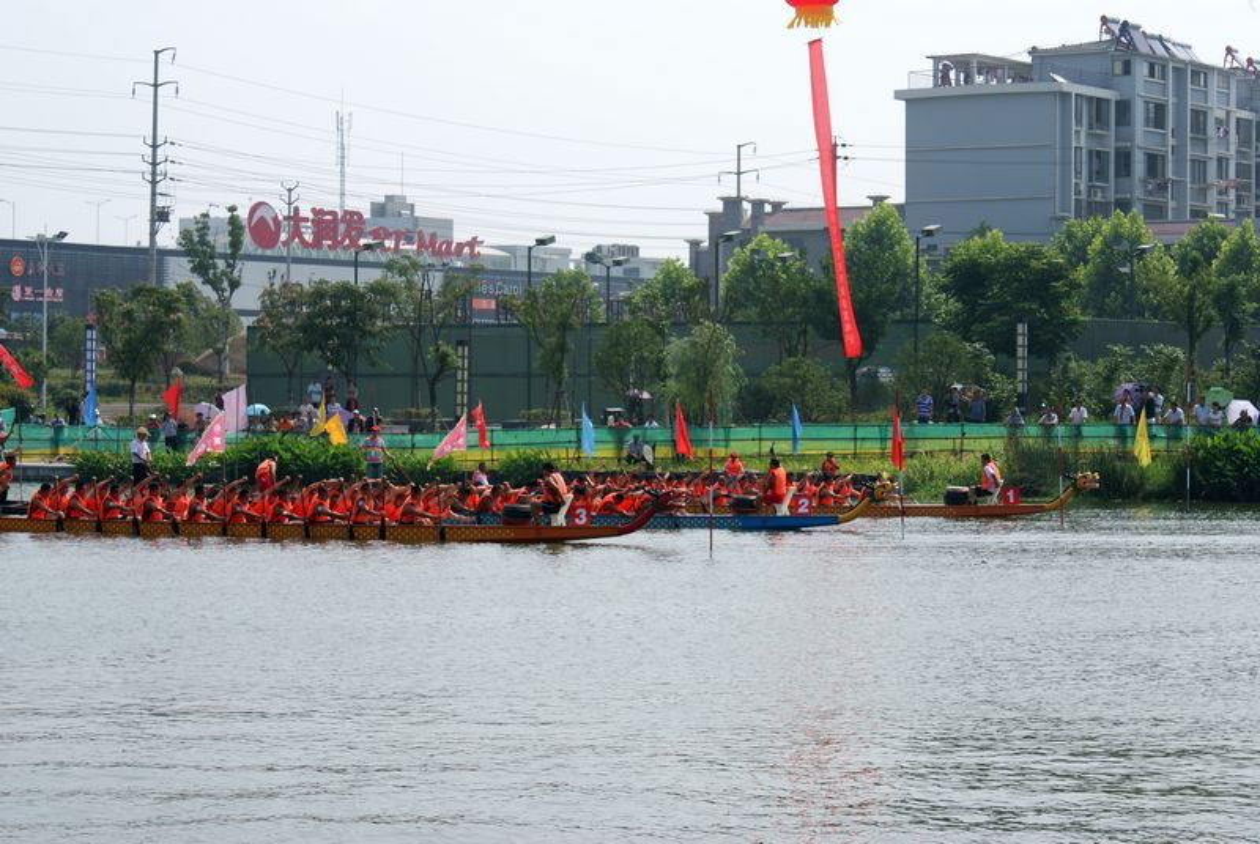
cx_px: 630
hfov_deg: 19.4
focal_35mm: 105
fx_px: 3680
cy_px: 422
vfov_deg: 13.1
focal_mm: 70
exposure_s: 1/160
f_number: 11
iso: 100
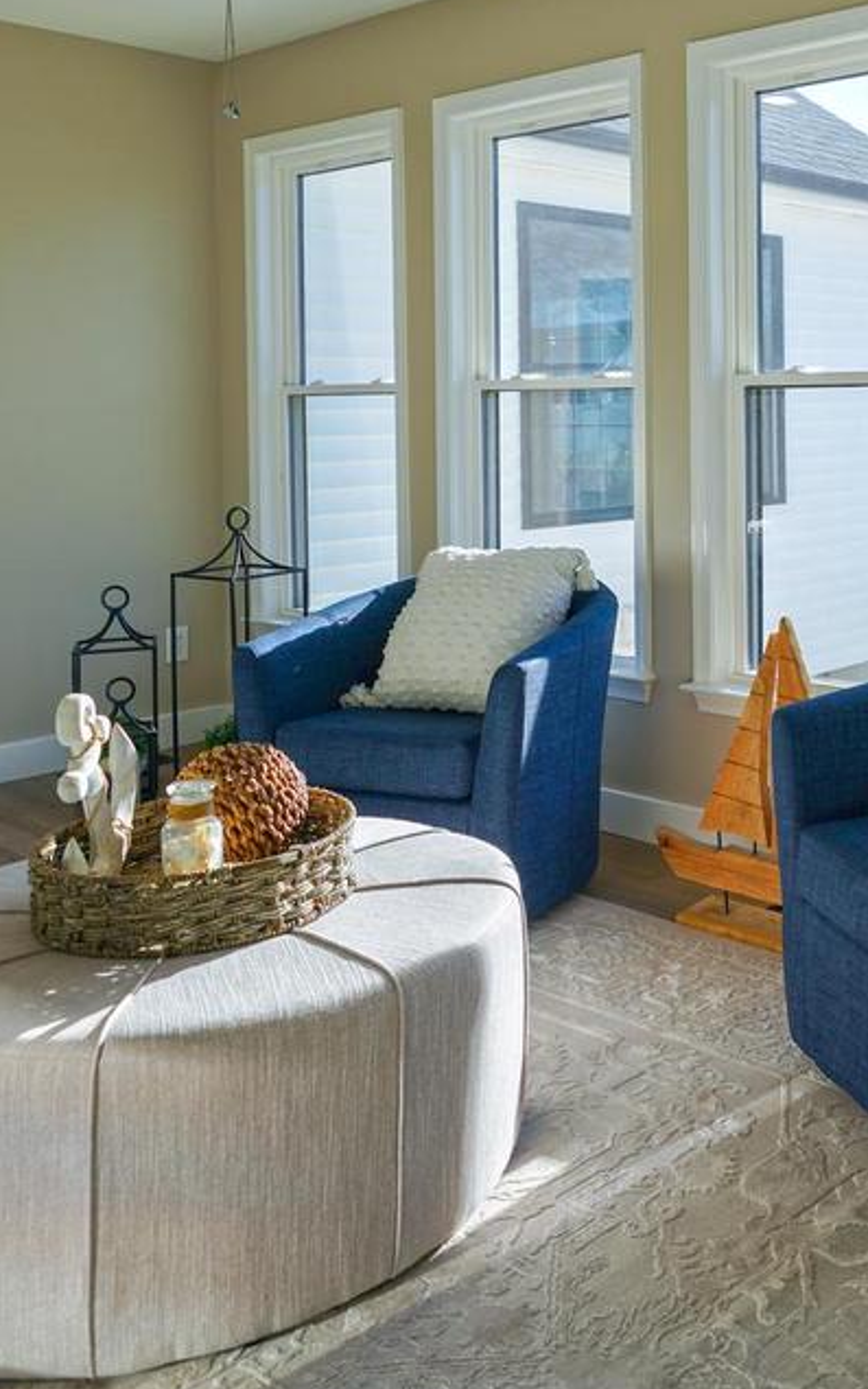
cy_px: 433
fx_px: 1400
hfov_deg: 31.8
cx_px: 870
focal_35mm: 37
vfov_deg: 51.5
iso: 100
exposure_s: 1/160
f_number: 4
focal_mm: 16
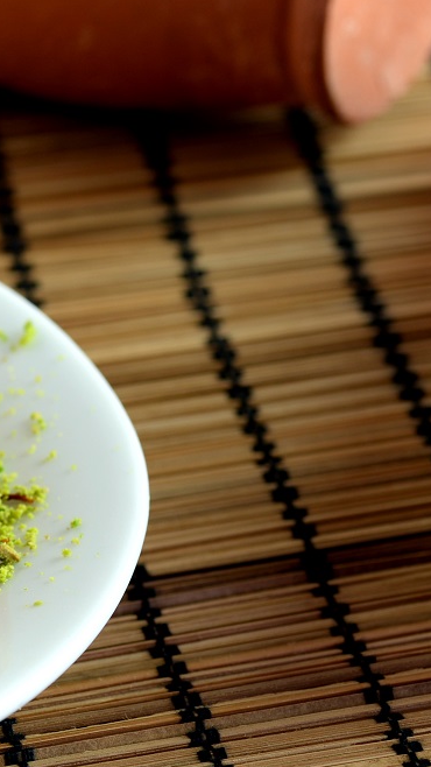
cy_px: 438
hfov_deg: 3.8
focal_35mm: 321
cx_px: -105
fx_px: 6523
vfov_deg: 6.7
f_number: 7.1
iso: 125
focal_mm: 105
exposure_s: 1/8
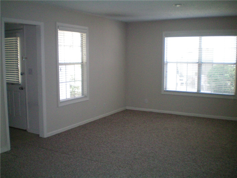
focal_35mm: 38
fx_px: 260
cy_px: 89
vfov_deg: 37.7
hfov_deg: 49.0
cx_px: 118
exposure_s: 1/60
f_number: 3.1
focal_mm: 6.3
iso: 400
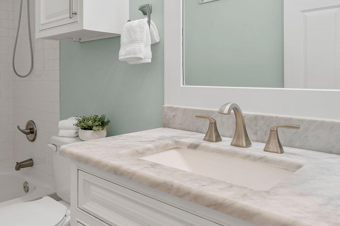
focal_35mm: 30
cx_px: 102
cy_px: 75
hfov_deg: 59.9
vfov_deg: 43.0
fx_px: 283
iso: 400
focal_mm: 14
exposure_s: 1/15
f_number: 9
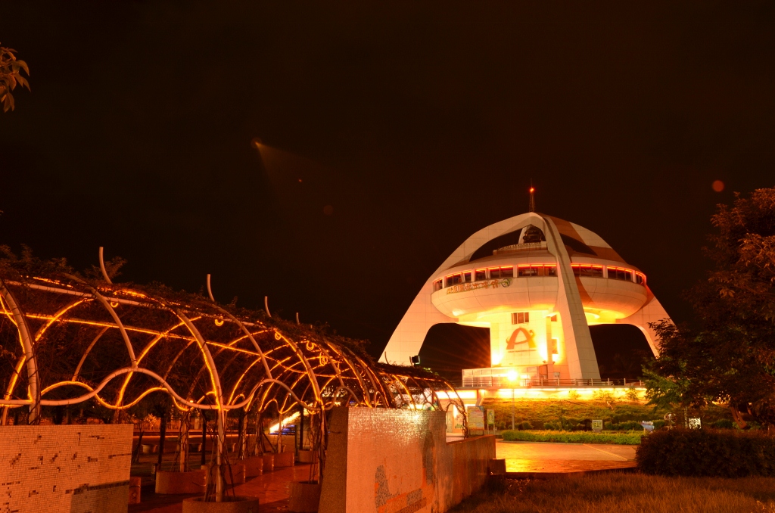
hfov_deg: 53.2
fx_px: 773
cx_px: 388
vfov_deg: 36.7
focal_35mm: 36
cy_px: 256
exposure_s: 4
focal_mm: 24
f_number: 8
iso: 200
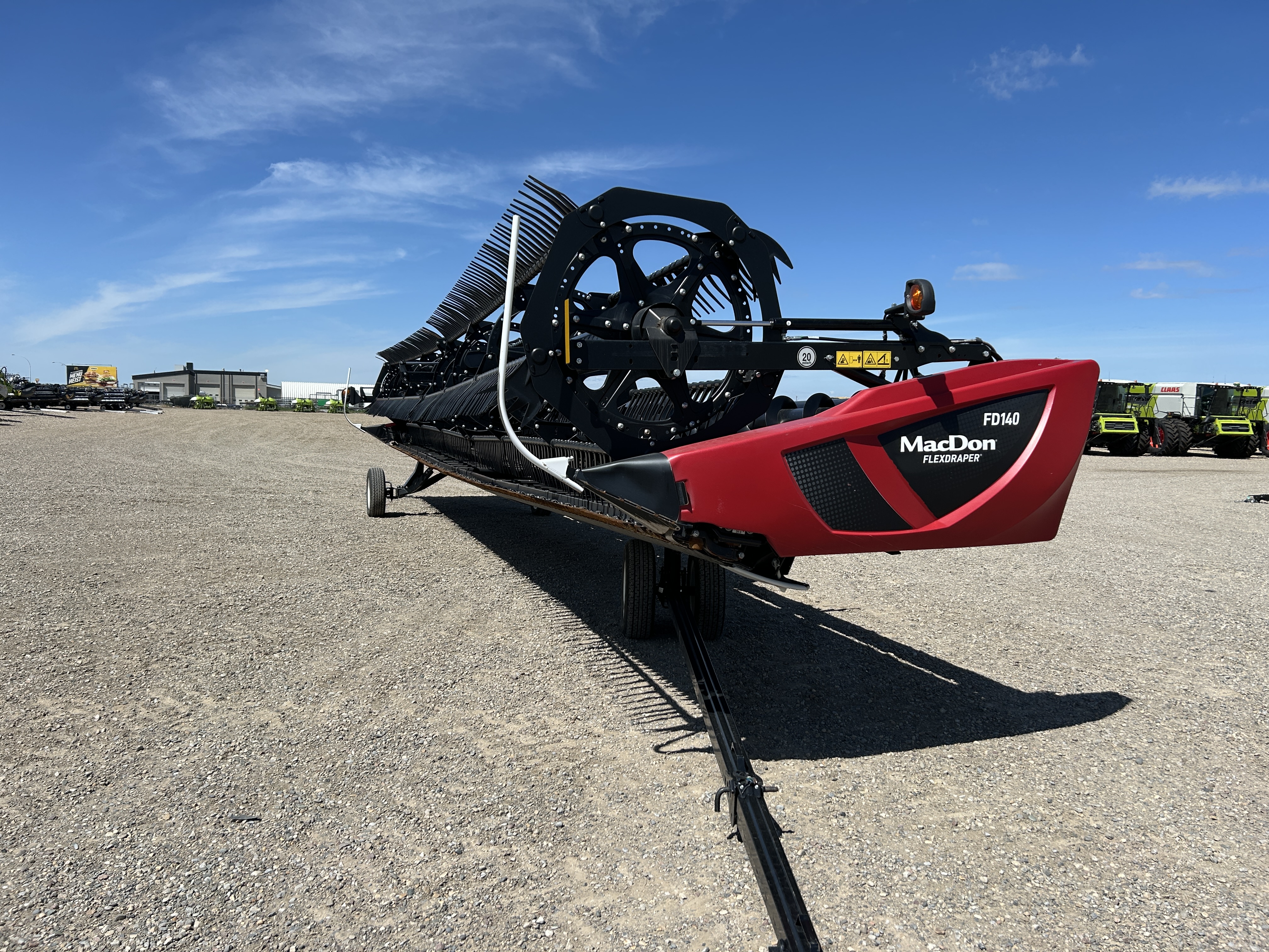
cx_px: 634
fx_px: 953
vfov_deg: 53.1
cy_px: 476
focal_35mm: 26
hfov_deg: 67.3
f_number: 1.5
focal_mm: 5.7
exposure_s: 1/5587
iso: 50
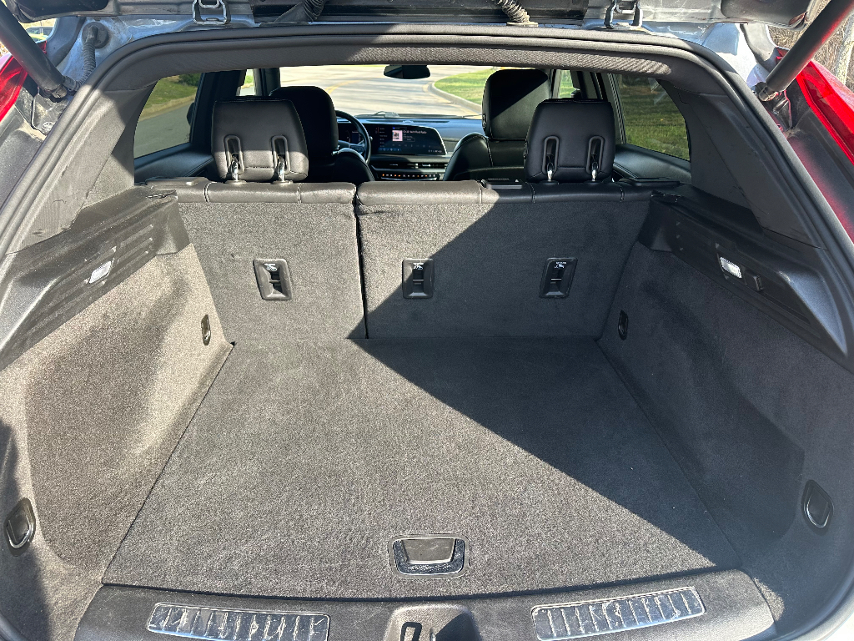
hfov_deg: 71.6
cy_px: 320
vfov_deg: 56.8
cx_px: 427
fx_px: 592
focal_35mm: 24
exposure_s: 1/321
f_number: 1.78
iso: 80
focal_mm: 6.86
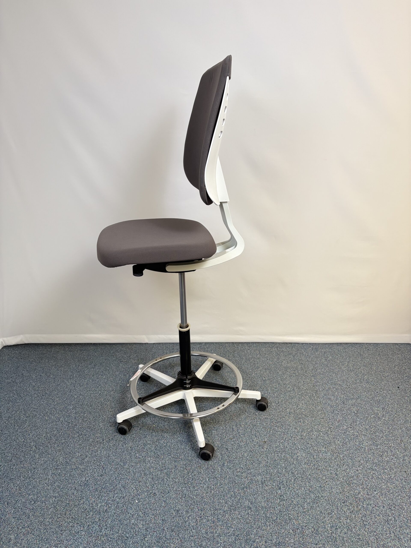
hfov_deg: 53.1
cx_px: 206
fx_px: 412
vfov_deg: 67.3
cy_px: 274
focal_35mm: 26
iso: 100
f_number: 1.6
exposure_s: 1/122
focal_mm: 5.96
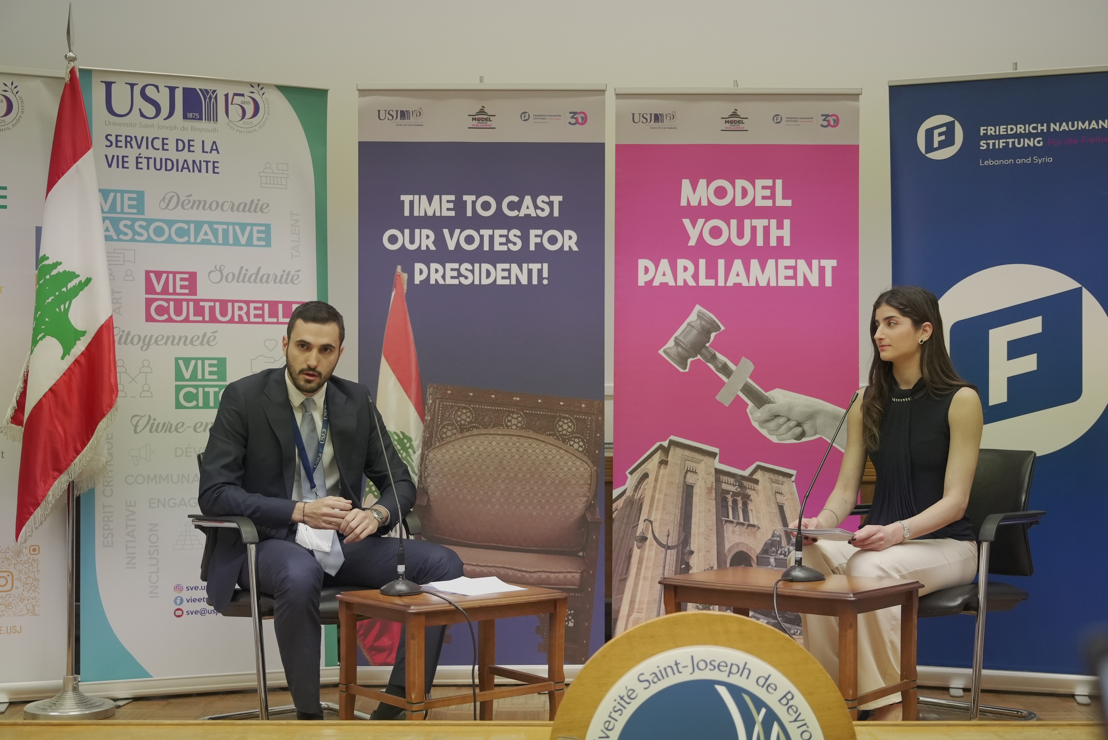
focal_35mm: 49
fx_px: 1509
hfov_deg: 40.3
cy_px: 370
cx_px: 554
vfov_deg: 27.6
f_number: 4
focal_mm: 49
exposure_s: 1/250
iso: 6400
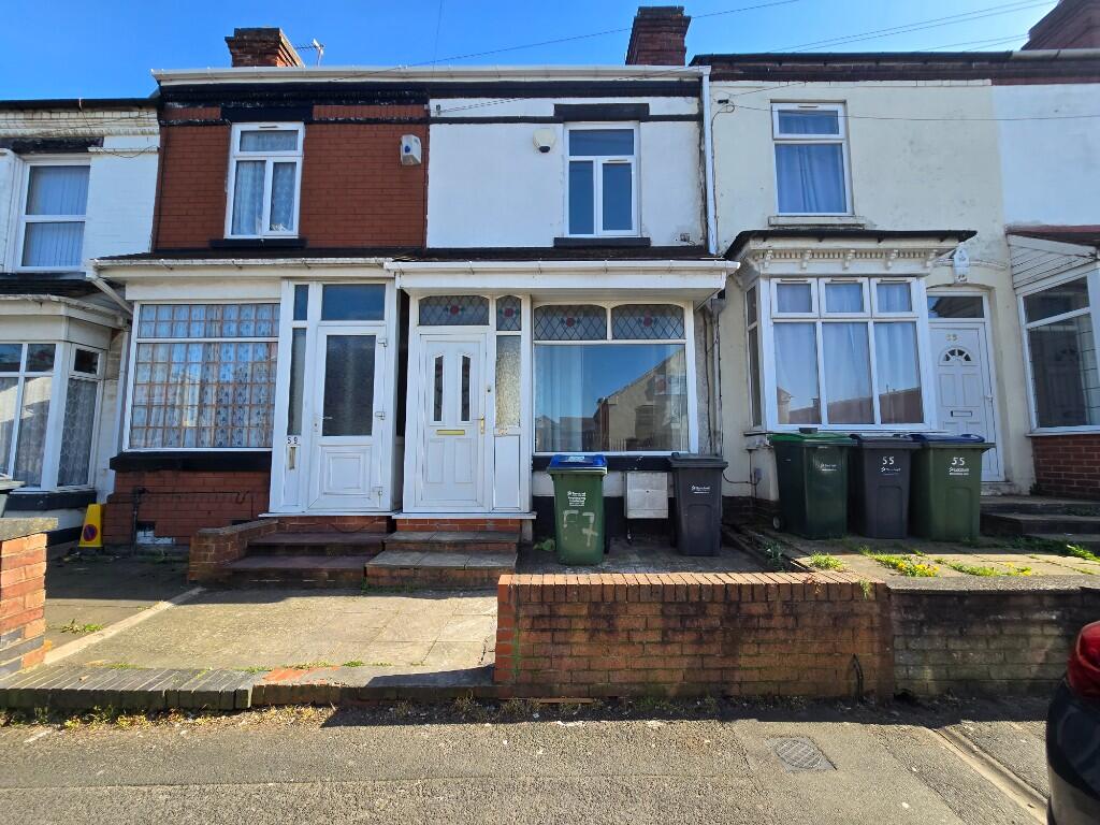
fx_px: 413
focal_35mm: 13
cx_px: 550
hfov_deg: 106.2
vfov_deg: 89.9
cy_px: 412
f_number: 2.2
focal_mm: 2.2
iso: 50
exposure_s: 1/763
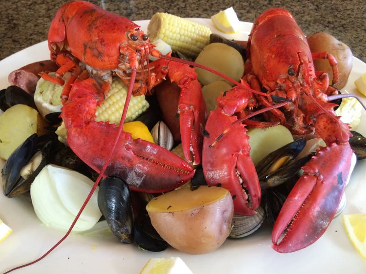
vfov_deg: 48.2
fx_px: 307
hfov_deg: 61.7
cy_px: 137
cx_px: 183
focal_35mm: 29
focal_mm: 4.15
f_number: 2.2
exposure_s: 1/30
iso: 160
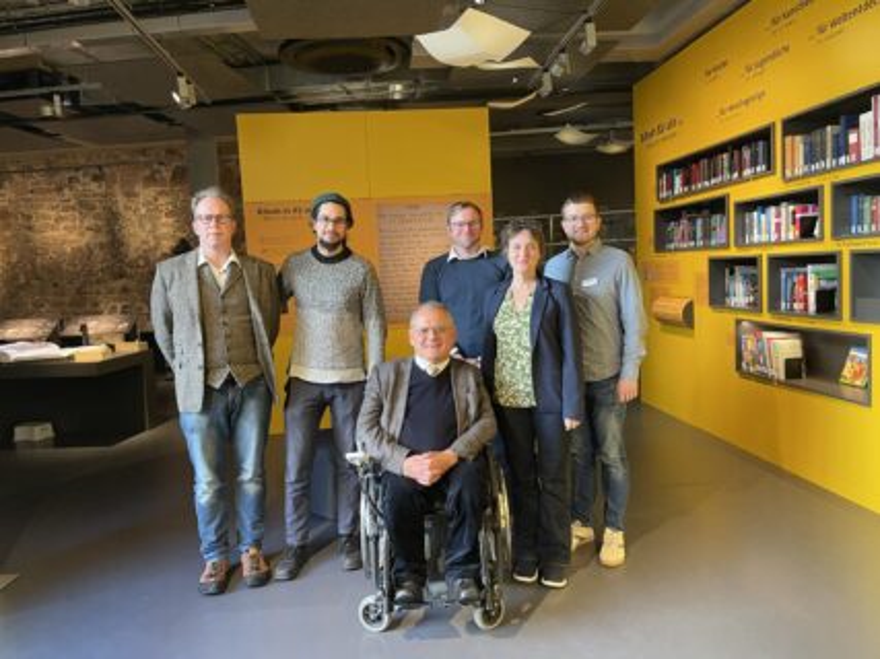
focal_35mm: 26
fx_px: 661
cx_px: 440
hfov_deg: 67.3
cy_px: 330
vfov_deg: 53.0
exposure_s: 1/60
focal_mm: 4.2
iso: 160
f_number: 1.6
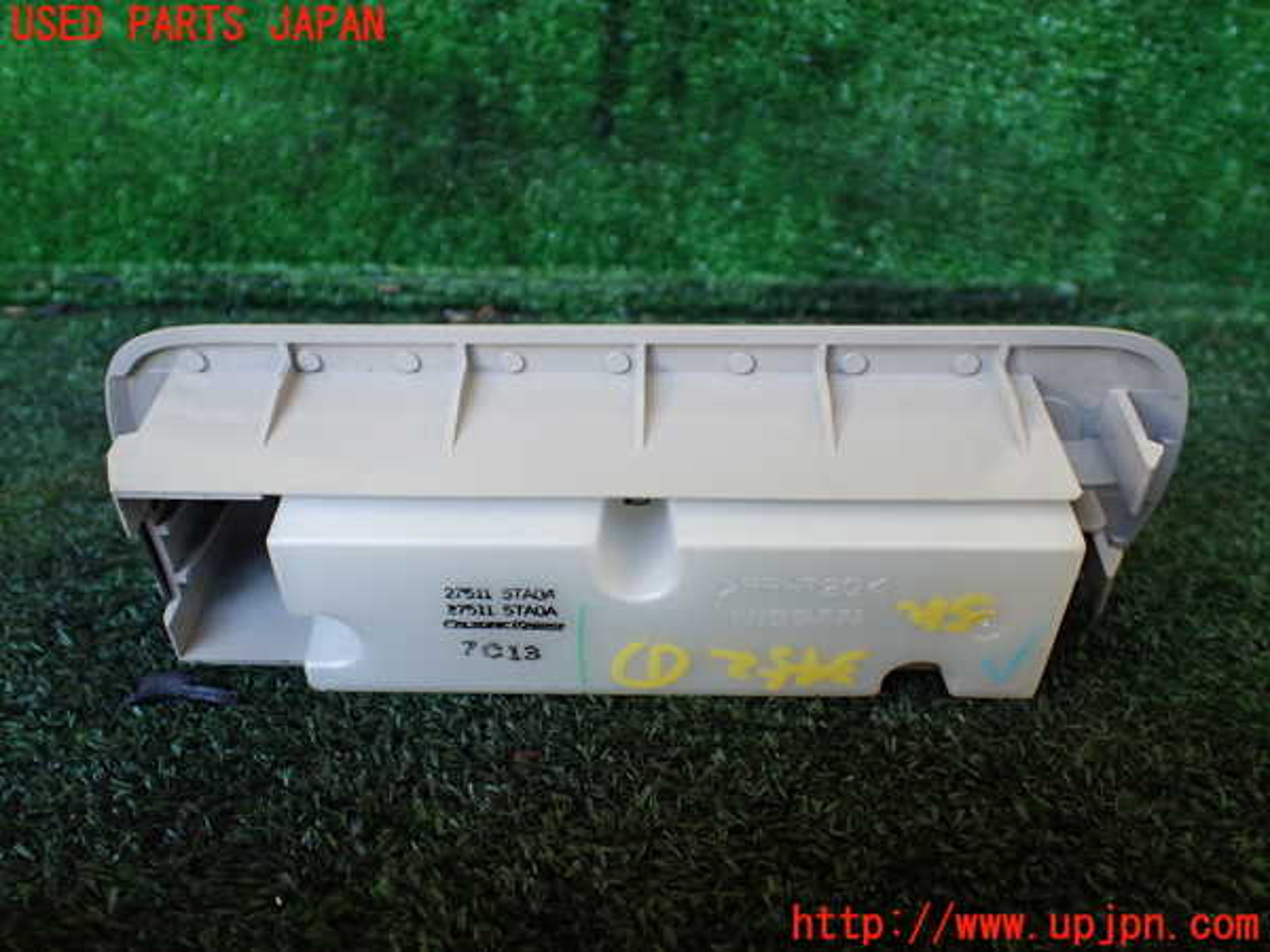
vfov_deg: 46.8
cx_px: 635
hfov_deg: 60.0
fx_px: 1101
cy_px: 476
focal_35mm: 30
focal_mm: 5.4
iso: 400
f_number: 2.3
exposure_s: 1/125
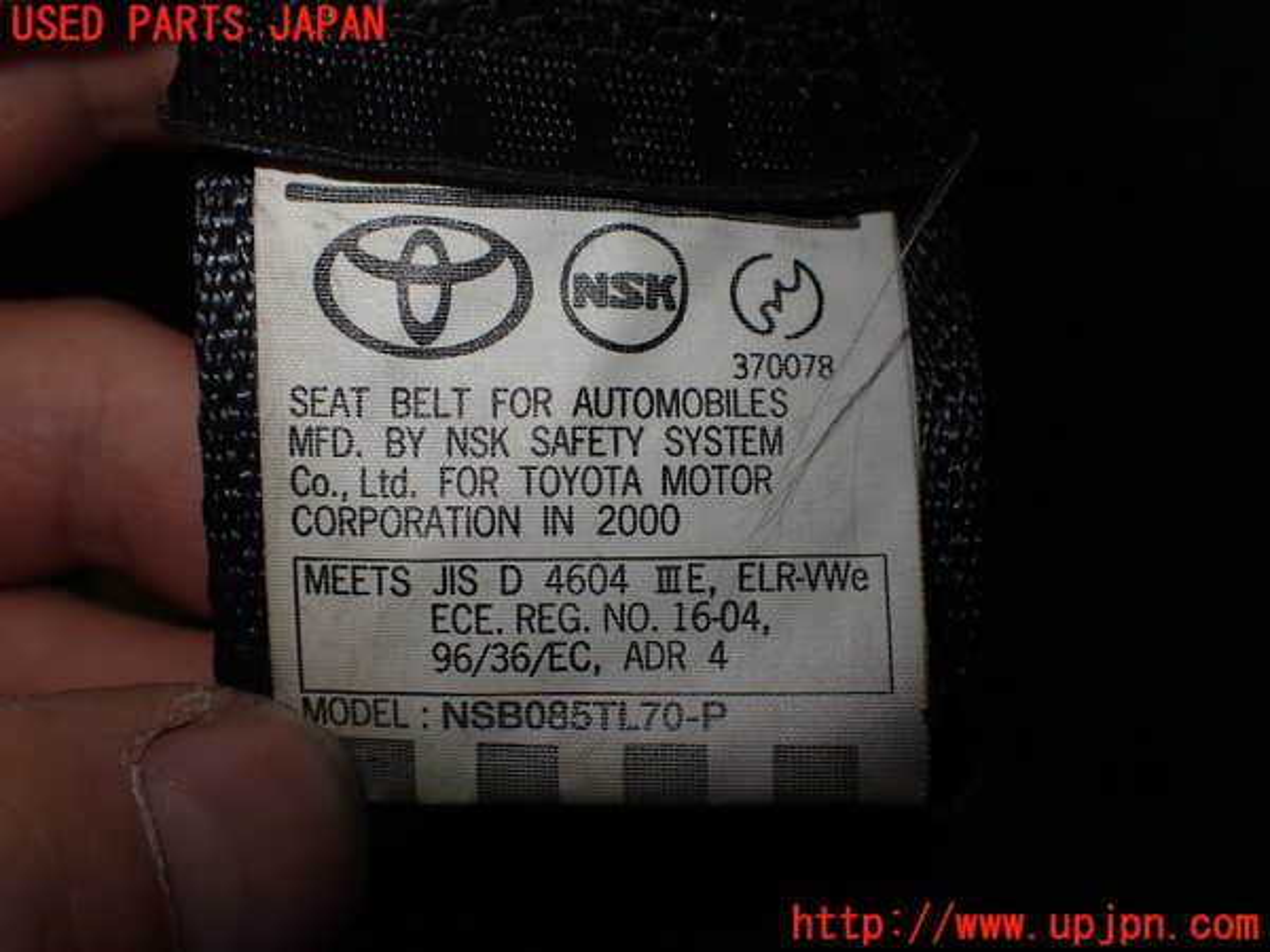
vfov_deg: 46.8
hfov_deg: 60.0
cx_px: 635
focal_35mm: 30
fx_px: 1101
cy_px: 476
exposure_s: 1/160
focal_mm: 5.4
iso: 100
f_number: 3.2
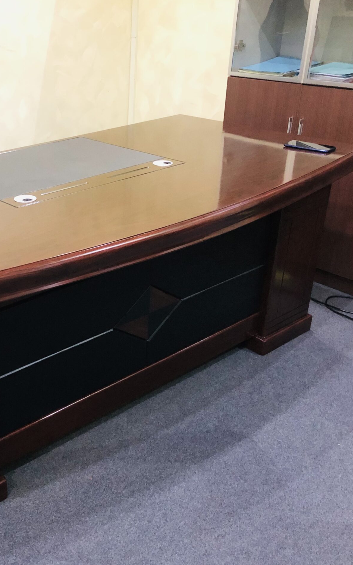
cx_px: 35
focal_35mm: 40
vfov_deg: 49.3
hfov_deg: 30.6
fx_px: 616
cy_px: 284
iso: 100
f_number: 1.8
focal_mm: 4
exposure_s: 1/5
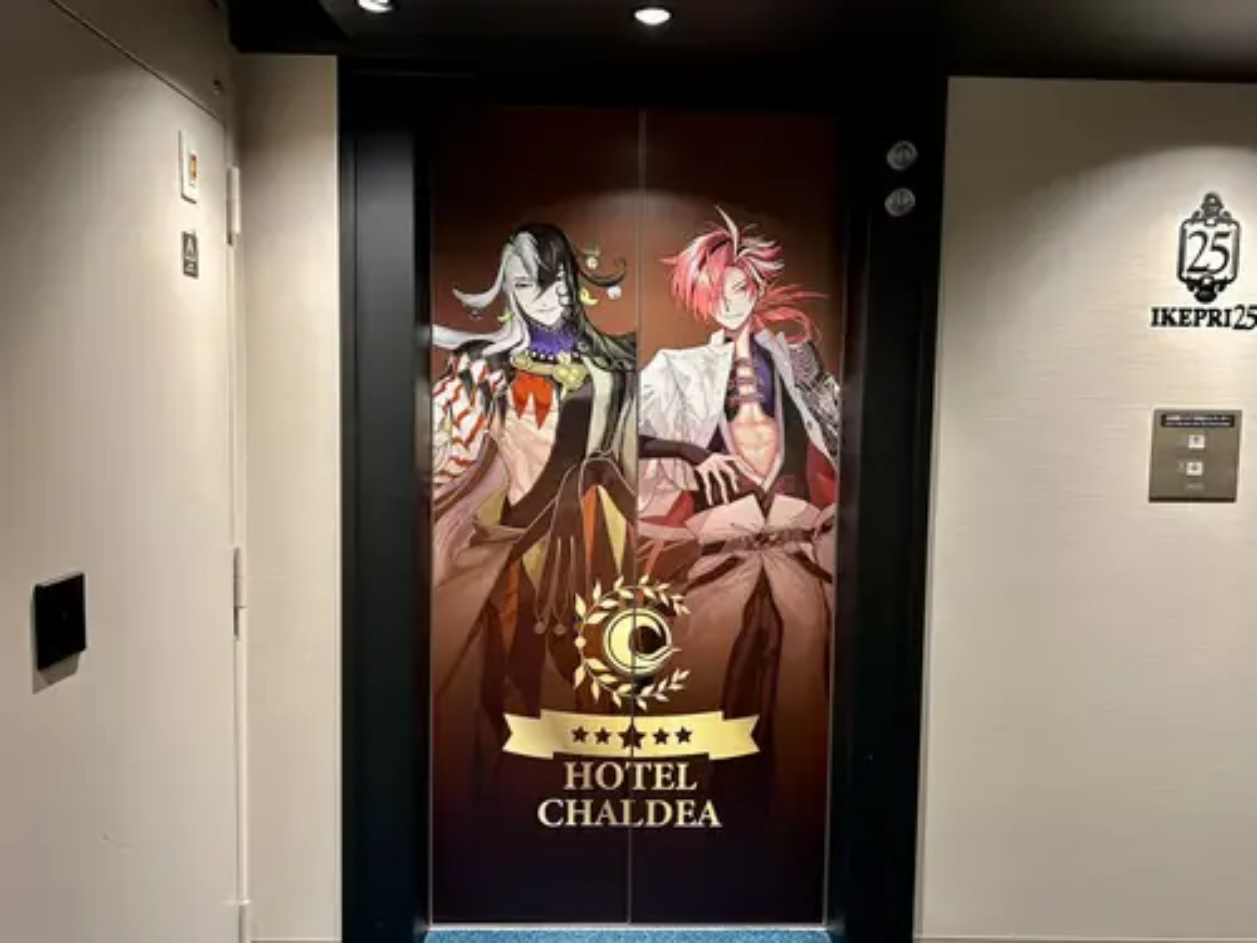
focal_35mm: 26
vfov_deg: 53.1
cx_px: 628
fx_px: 944
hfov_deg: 67.3
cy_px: 472
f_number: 1.5
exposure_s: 1/60
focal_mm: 5.7
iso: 125
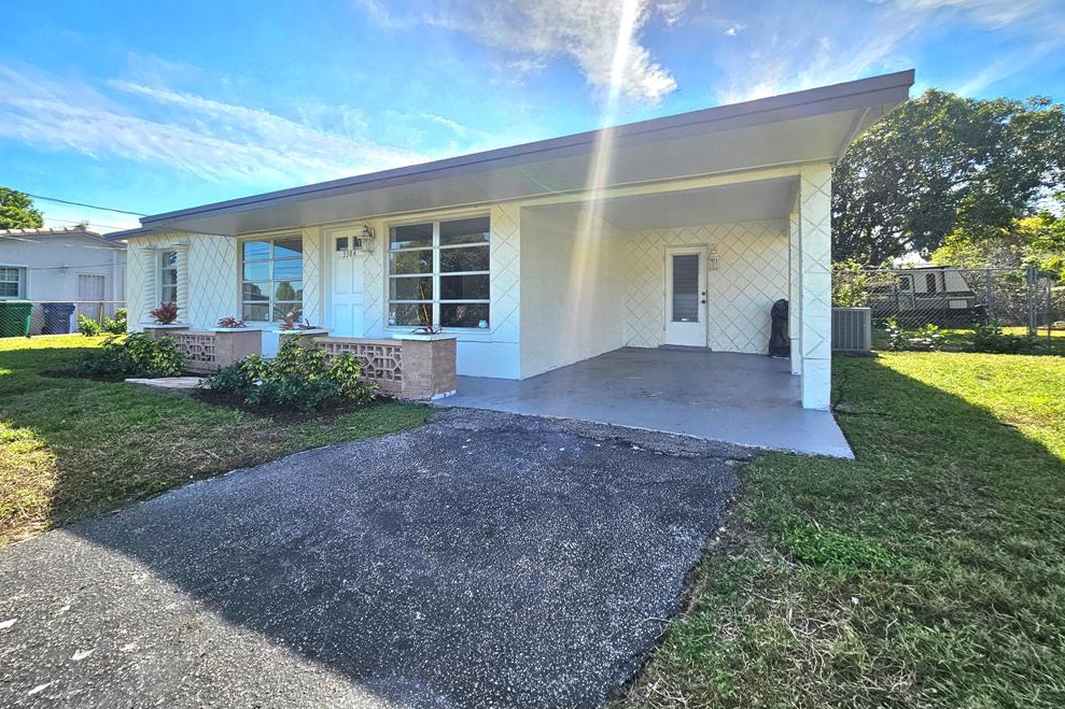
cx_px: 522
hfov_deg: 104.3
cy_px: 303
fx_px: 414
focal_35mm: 14
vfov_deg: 80.7
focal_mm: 2.2
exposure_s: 1/2500
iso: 50
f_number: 2.2
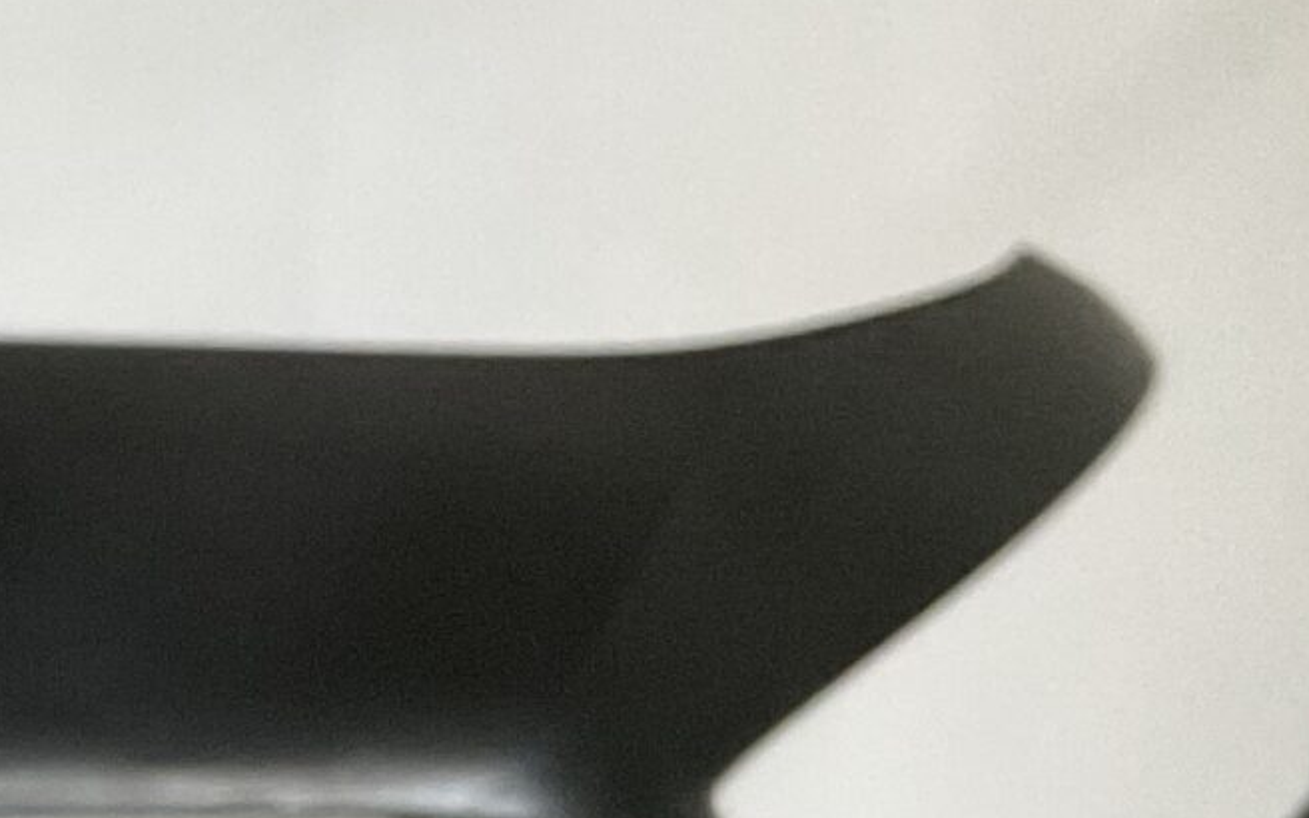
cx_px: -904
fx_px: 4281
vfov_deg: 10.8
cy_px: 836
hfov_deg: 15.4
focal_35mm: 120
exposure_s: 1/50
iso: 200
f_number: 1.8
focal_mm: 3
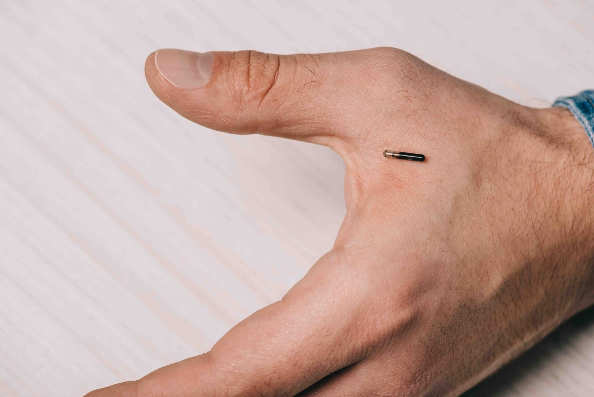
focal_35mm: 105
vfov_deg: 13.1
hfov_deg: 19.4
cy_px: 198
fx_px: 1733
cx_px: 297
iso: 250
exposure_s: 1/200
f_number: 6.3
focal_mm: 105
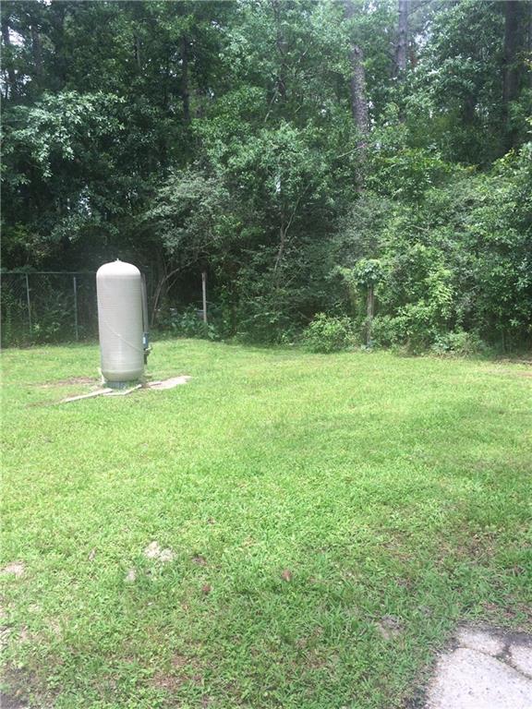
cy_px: 354
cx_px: 266
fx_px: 594
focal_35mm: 29
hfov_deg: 48.2
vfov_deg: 61.7
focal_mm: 4.15
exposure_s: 1/513
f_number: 2.2
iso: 32
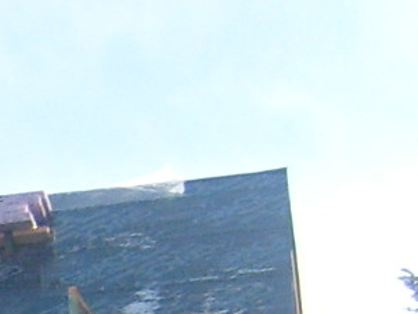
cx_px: -868
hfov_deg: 7.3
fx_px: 2864
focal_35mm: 237
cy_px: 669
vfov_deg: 6.1
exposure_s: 1/180
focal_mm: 5.8
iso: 80
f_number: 7.1
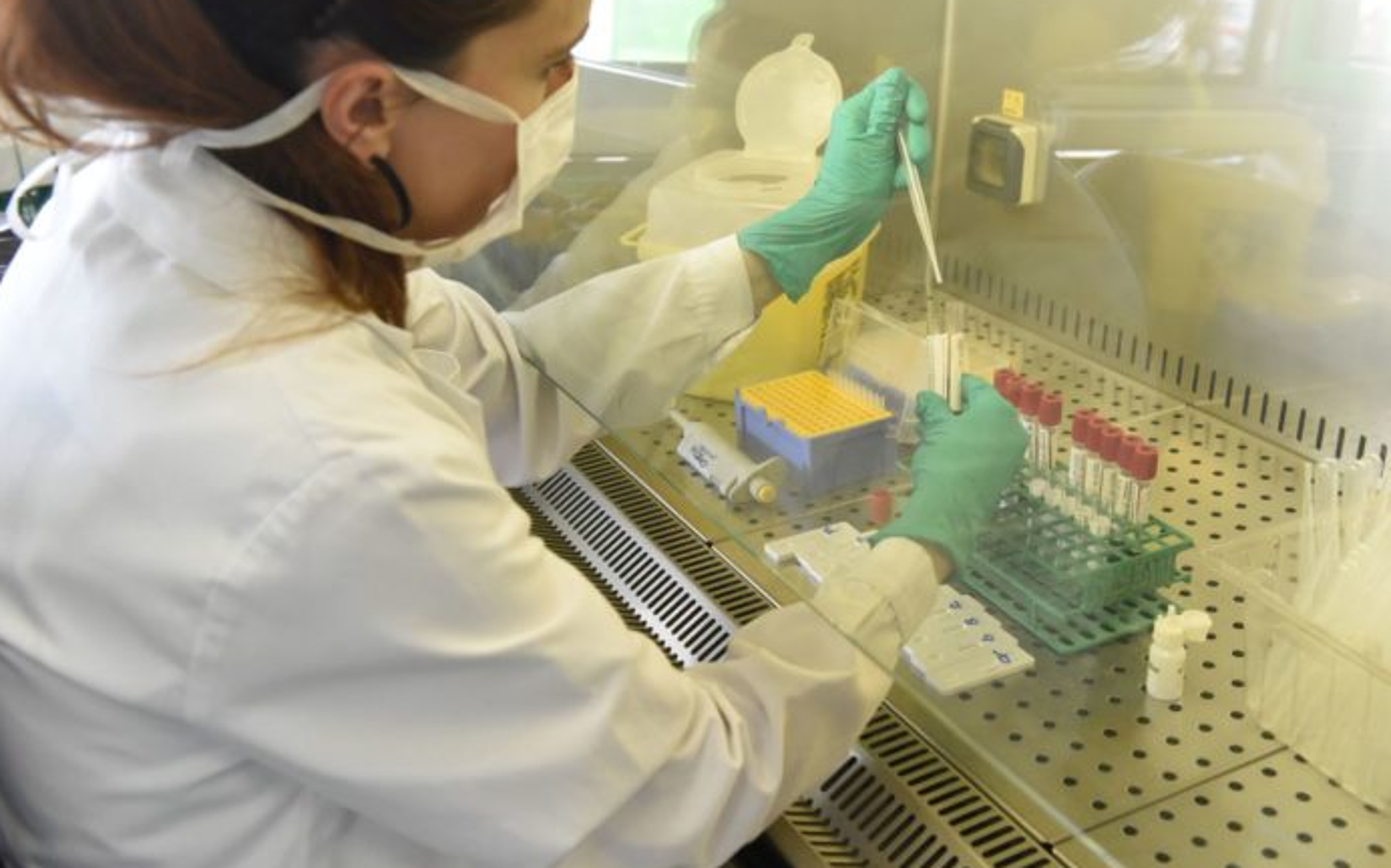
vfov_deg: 32.7
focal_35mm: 39
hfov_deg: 50.4
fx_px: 1478
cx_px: 693
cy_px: 407
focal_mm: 38
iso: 3200
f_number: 5.6
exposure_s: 1/200
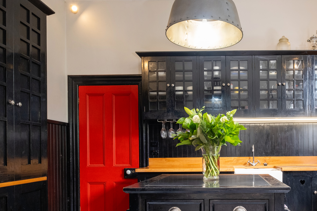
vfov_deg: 42.4
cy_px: 155
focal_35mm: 30
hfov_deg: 59.3
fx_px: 264
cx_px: 230
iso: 800
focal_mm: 11.5
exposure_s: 1/15
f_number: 7.1
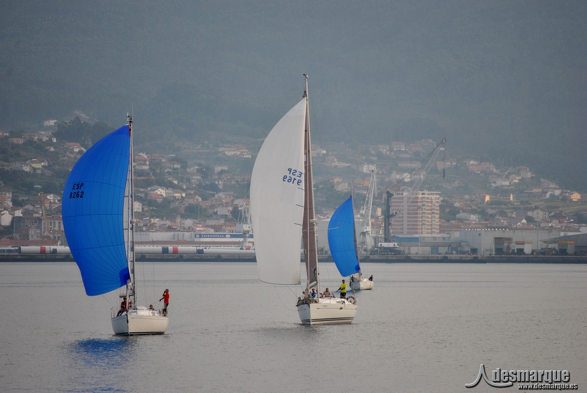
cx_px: 294
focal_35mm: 300
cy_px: 196
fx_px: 4898
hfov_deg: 6.9
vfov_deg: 4.6
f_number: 5.6
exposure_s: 1/500
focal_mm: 200
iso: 250
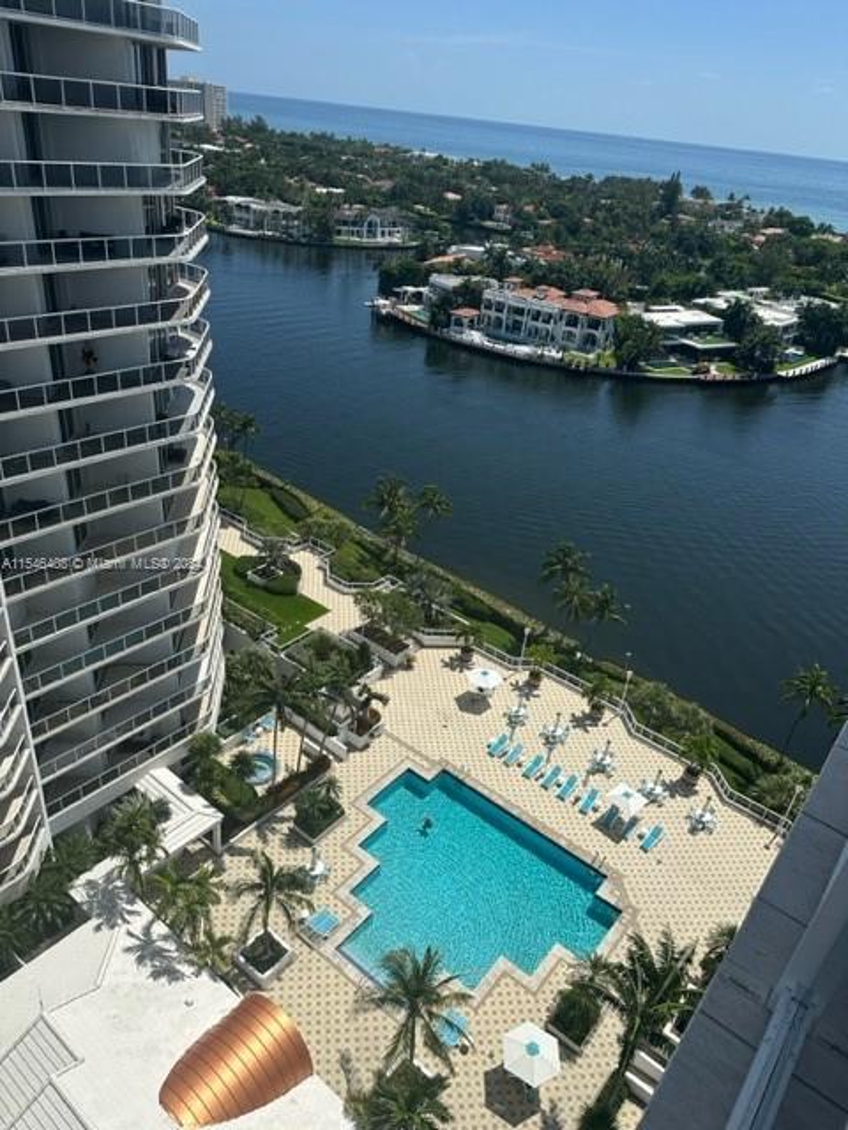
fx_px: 784
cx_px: 424
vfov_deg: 71.6
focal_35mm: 24
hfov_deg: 56.8
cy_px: 565
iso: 80
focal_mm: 6.86
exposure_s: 1/8929
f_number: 1.78
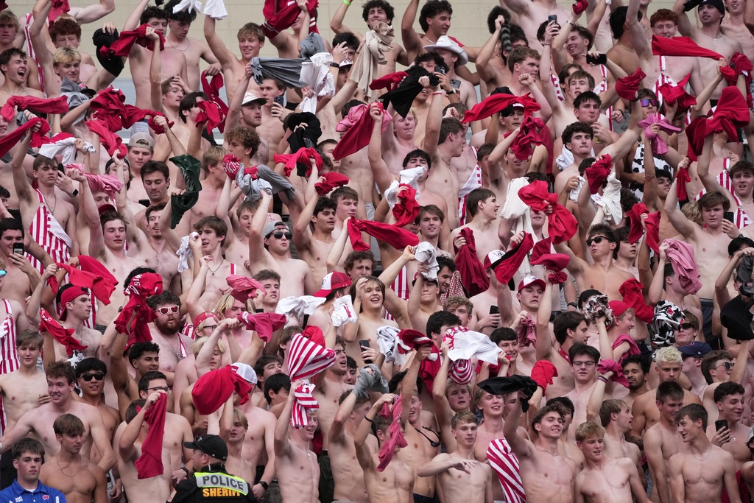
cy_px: 252
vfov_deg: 2.3
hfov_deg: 3.4
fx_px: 12568
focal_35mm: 600
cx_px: 377
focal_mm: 600
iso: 3200
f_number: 6.3
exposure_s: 1/2000
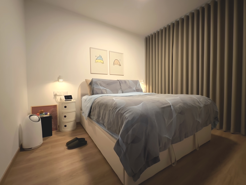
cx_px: 123
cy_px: 92
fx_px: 100
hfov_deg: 102.1
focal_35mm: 14
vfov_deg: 85.7
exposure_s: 1/60
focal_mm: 2.22
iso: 1000
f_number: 2.2
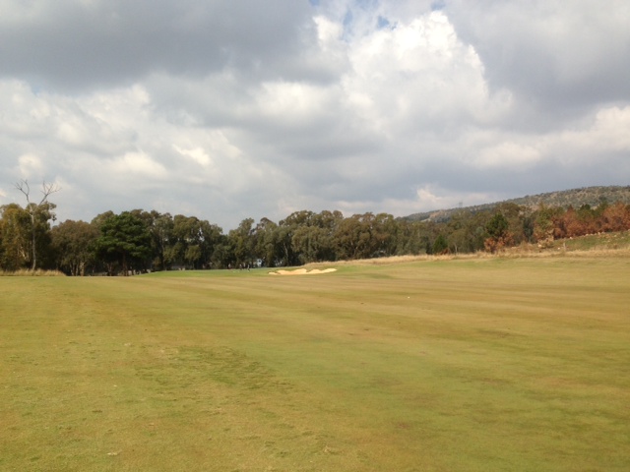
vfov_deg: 42.9
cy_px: 236
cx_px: 315
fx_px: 601
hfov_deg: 55.4
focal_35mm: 33
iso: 50
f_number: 2.4
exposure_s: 1/2008
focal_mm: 4.13
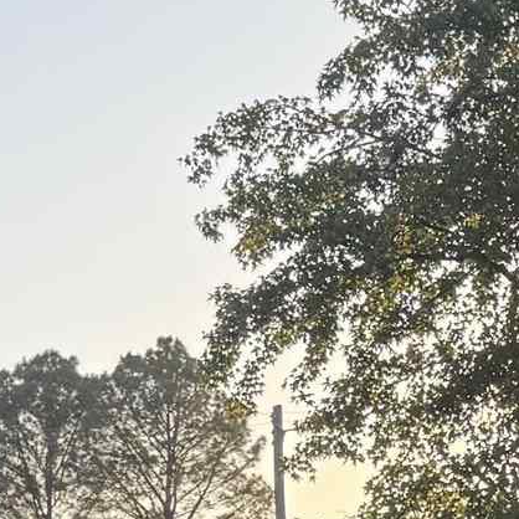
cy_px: 909
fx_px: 2646
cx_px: 325
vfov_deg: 10.6
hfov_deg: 11.2
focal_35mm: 156
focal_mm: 6.76
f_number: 1.78
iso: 80
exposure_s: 1/1385
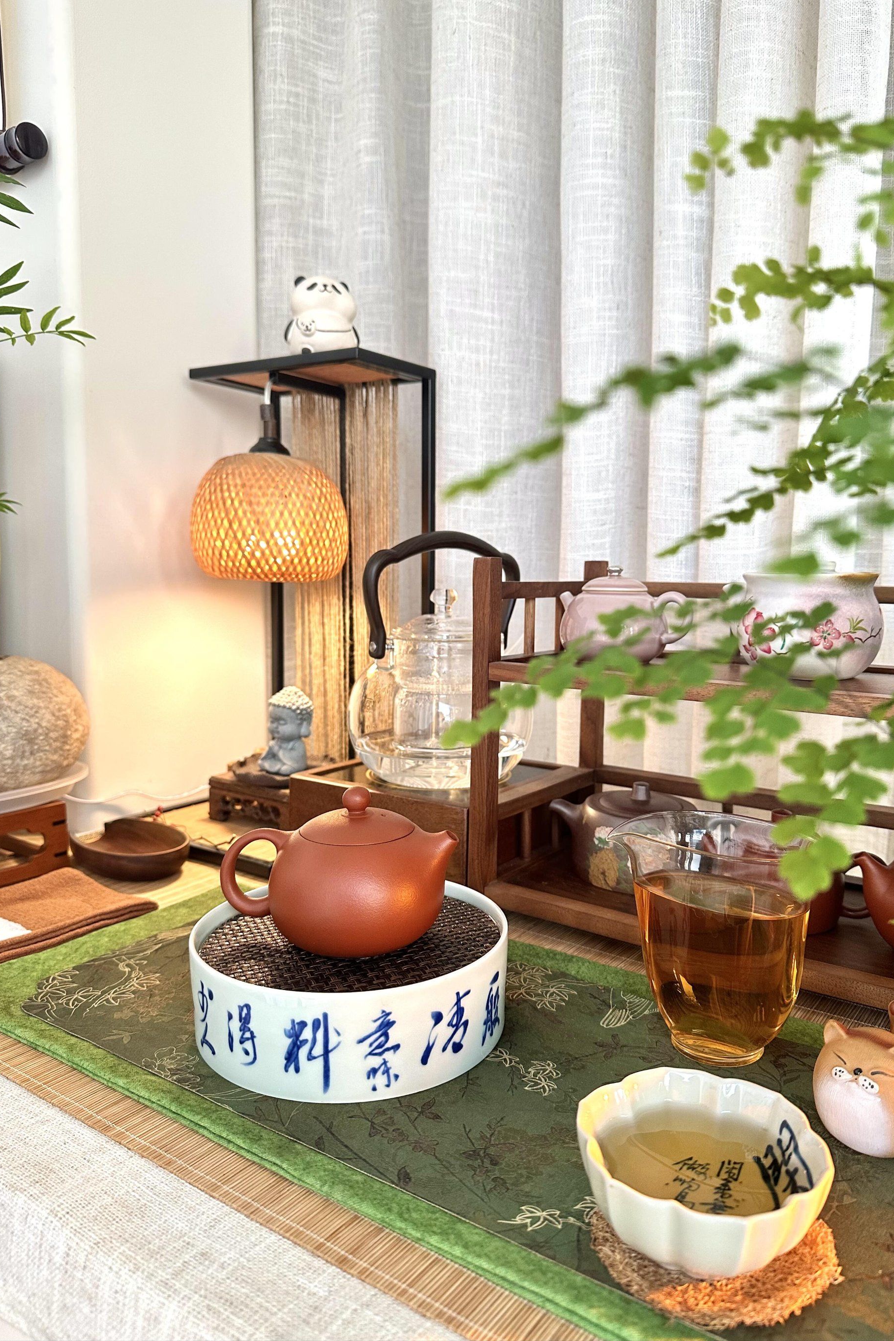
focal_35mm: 25
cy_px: 670
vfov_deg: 71.5
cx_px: 475
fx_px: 931
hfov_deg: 51.3
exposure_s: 1/103
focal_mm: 6.86
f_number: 1.78
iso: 200
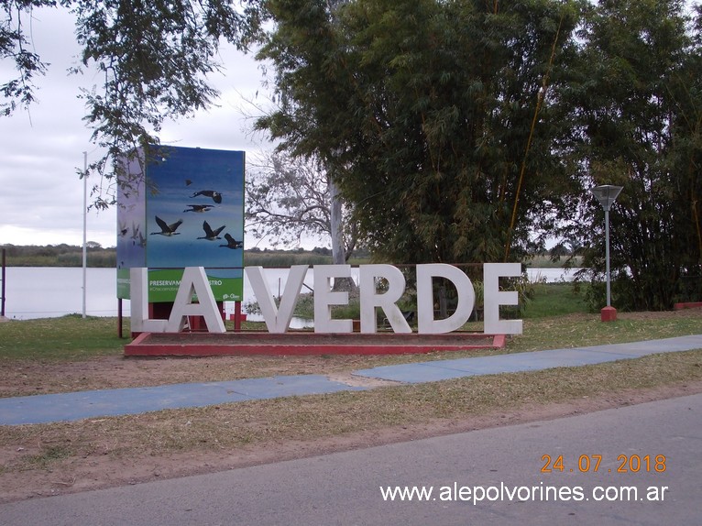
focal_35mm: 43
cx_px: 351
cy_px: 263
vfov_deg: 33.6
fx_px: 872
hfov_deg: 43.9
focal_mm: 6.1
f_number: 3.3
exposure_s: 1/320
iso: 80
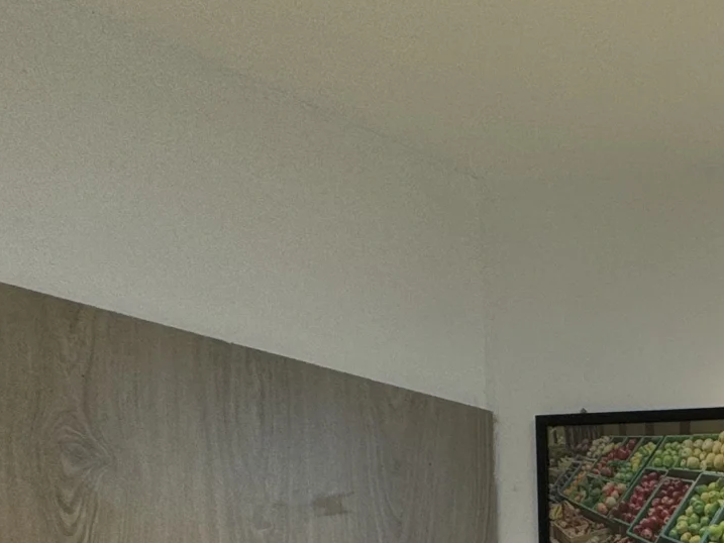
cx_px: 1119
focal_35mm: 50
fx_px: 1046
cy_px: 830
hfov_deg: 26.2
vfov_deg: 23.1
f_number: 2.2
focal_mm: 2.22
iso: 64
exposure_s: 1/100
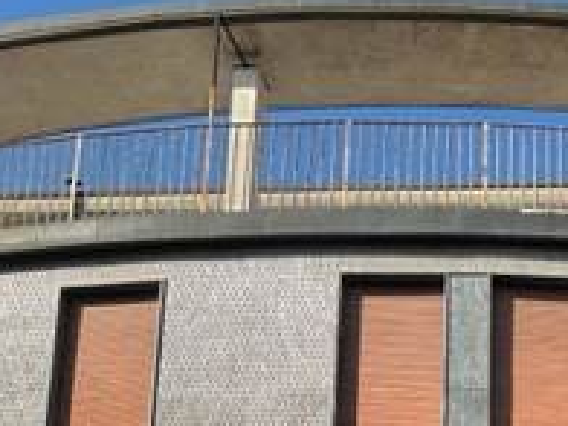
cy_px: 681
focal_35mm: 85
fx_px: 1395
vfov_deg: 15.7
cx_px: 765
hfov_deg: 20.7
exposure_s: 1/3077
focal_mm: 5.7
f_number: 1.5
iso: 50
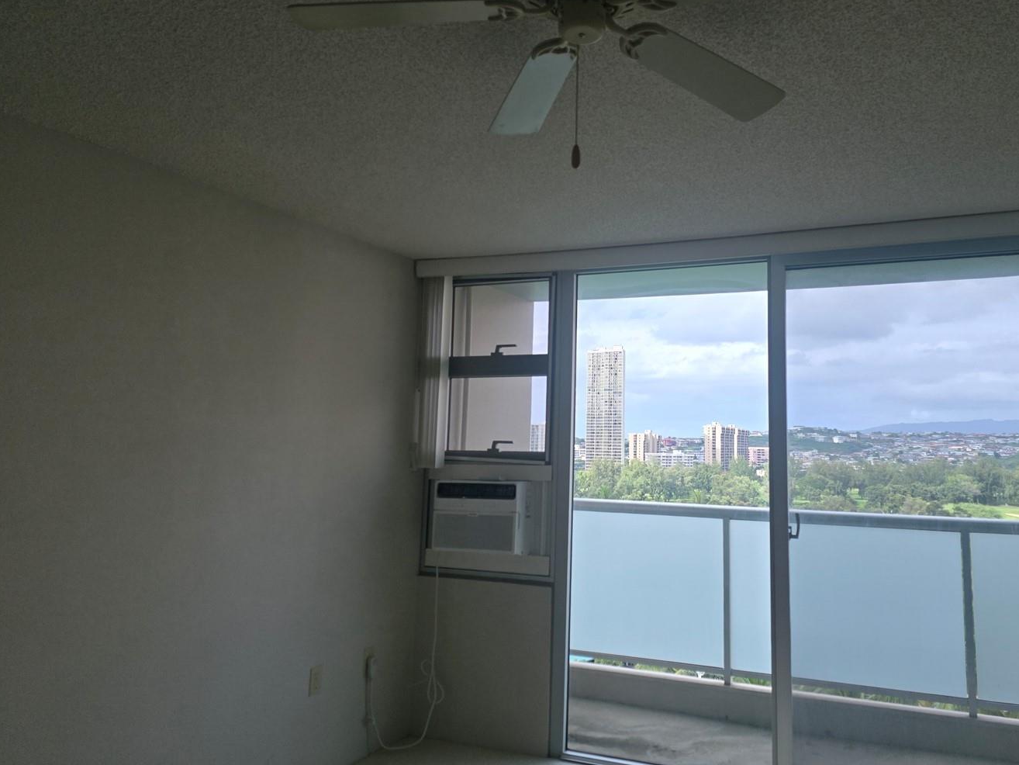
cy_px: 362
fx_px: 824
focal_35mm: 28
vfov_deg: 49.7
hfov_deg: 63.0
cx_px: 601
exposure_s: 1/196
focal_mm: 6.3
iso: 12
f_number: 1.7
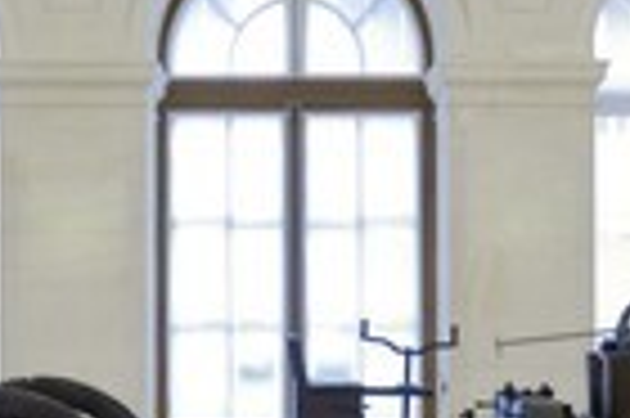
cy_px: 283
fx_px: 1730
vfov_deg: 13.8
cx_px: 297
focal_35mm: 99
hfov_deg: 20.6
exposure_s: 1/1.43
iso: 100
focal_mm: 22
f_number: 8
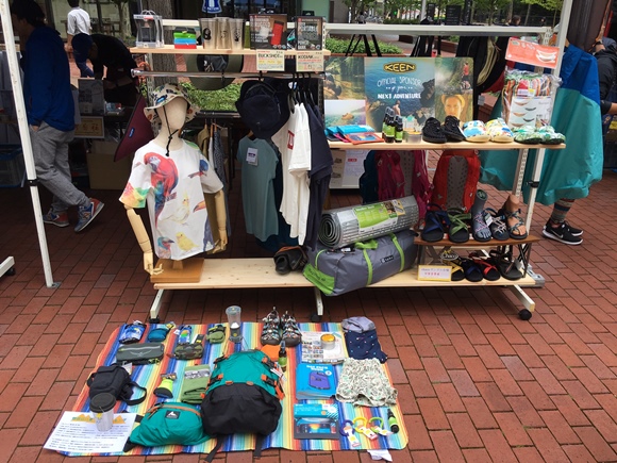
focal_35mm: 29
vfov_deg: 48.2
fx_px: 517
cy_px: 232
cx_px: 308
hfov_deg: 61.7
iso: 25
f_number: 2.2
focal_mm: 4.15
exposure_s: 1/490
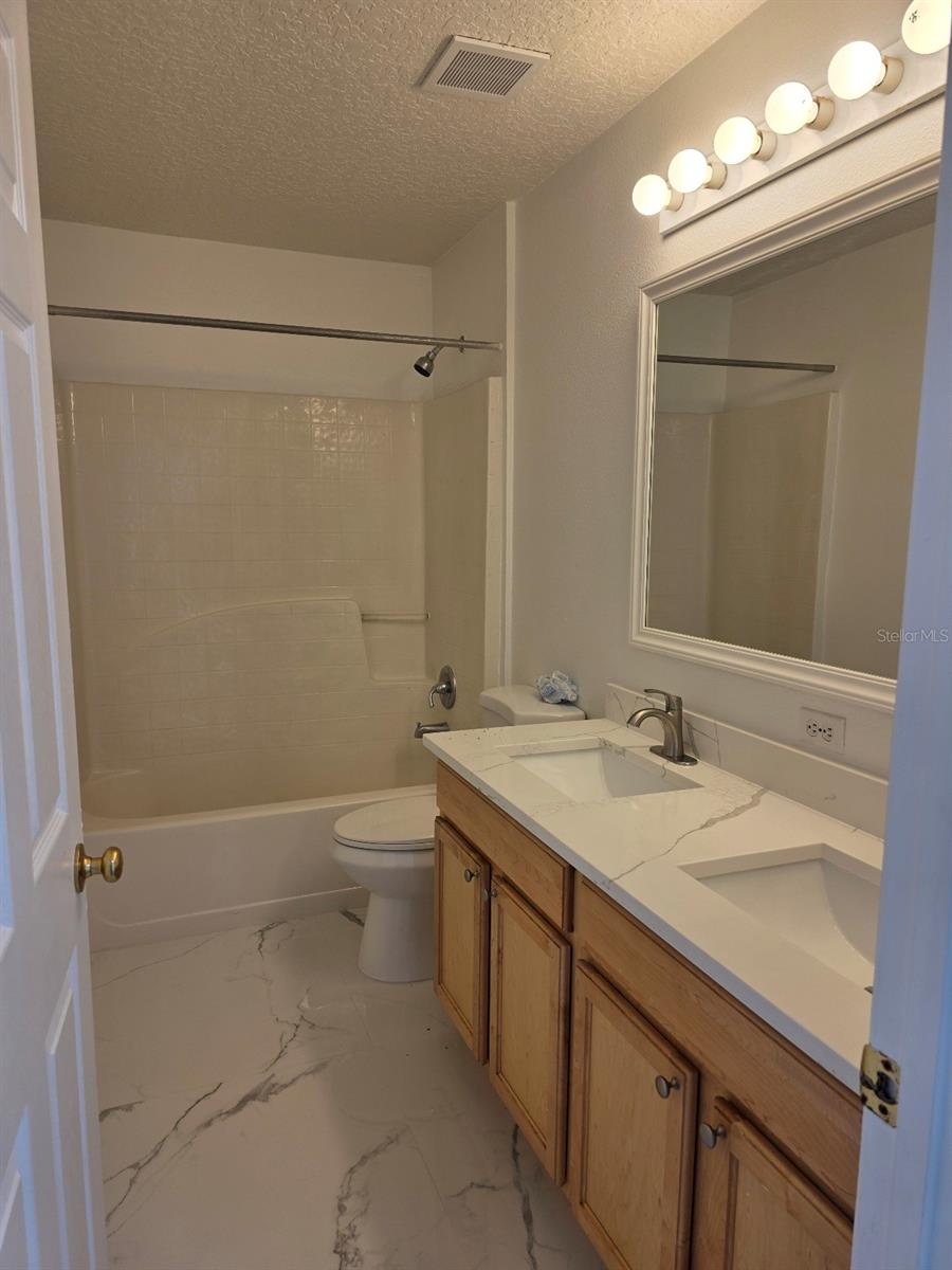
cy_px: 635
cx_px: 476
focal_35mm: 23
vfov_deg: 73.9
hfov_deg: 58.9
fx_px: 843
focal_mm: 6.3
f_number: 1.7
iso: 32
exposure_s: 1/120
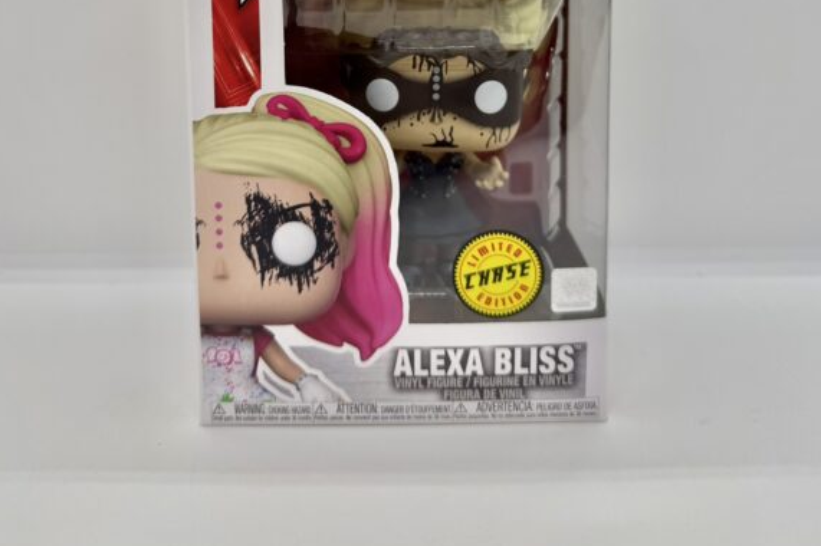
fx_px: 798
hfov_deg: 54.5
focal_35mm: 35
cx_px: 403
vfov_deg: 34.2
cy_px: -9
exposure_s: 1/303
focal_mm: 6.76
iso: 80
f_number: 1.78
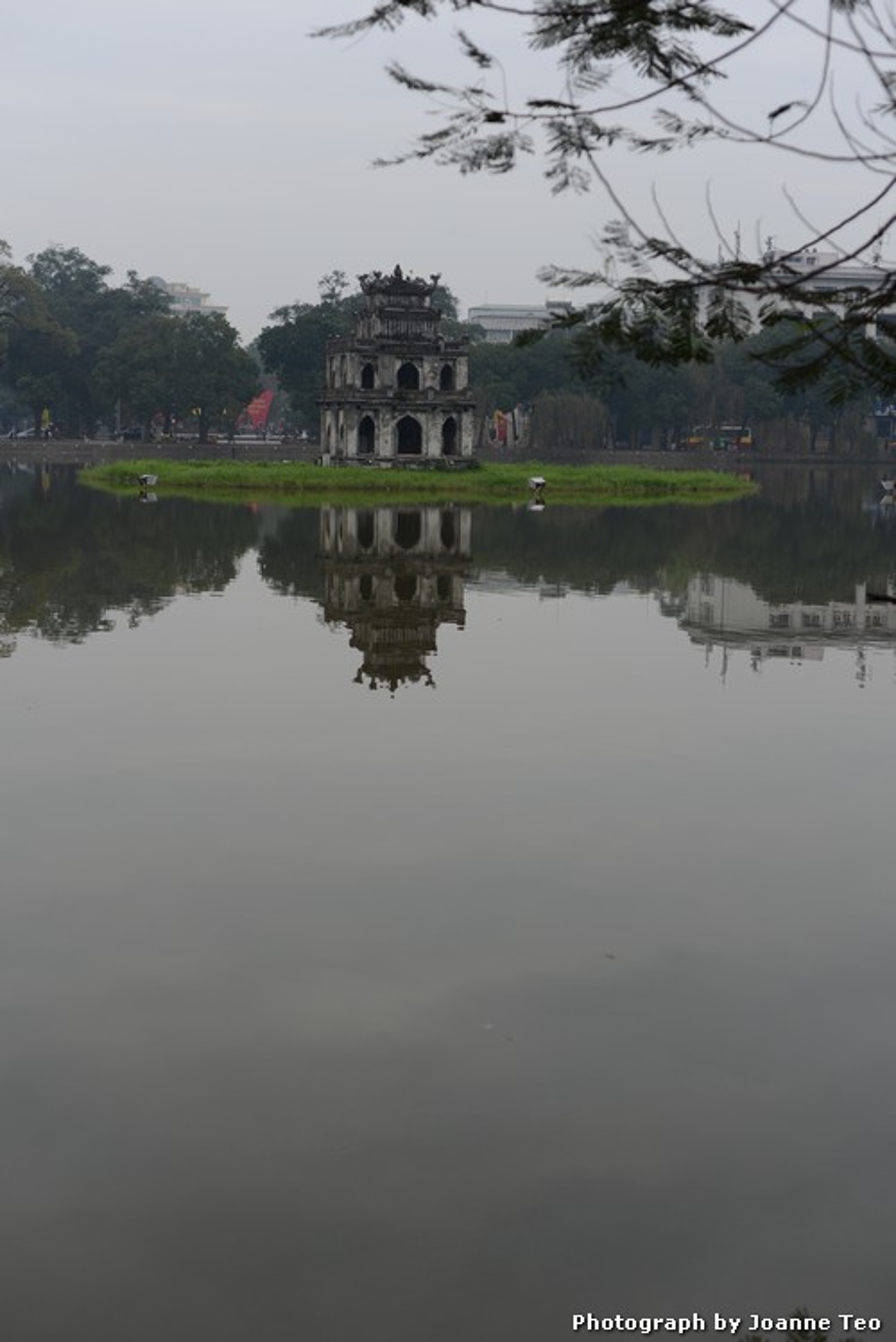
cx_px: 448
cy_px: 671
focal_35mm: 50
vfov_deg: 39.6
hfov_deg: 27.0
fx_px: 1865
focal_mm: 50
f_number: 3.2
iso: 100
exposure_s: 1/400
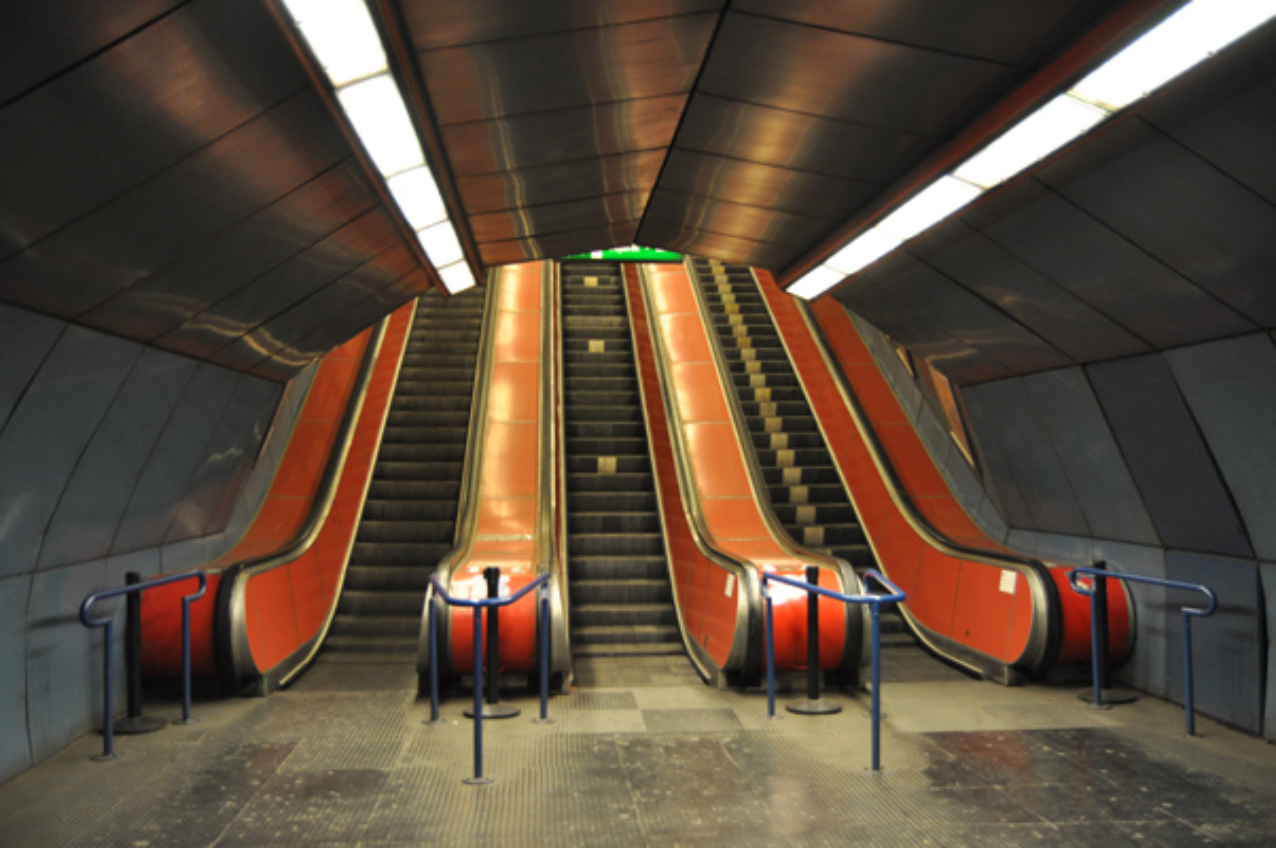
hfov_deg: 57.3
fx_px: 1168
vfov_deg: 39.9
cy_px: 424
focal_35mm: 33
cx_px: 638
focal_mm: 22
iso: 800
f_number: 3.2
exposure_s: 1/40
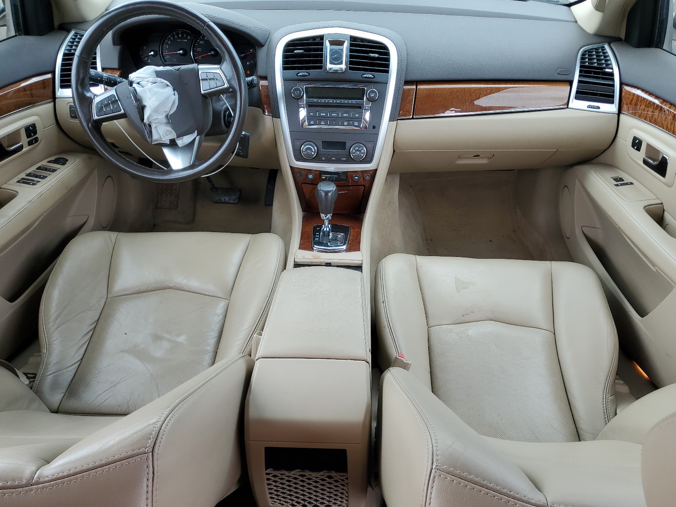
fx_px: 527
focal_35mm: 27
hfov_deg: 65.3
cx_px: 333
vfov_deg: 51.4
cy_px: 249
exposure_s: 1/357
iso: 50
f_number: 1.5
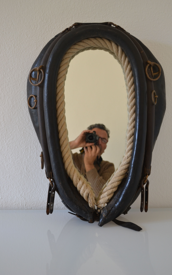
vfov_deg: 45.3
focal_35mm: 44
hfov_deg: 29.2
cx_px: 93
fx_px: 330
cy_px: 134
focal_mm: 28
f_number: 4.5
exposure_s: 1/30
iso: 400
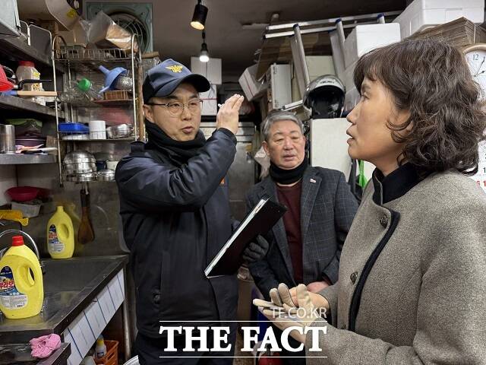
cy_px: 182
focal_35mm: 24
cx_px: 243
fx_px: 337
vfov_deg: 56.8
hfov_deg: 71.6
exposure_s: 1/120
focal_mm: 6.76
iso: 160
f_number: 1.78
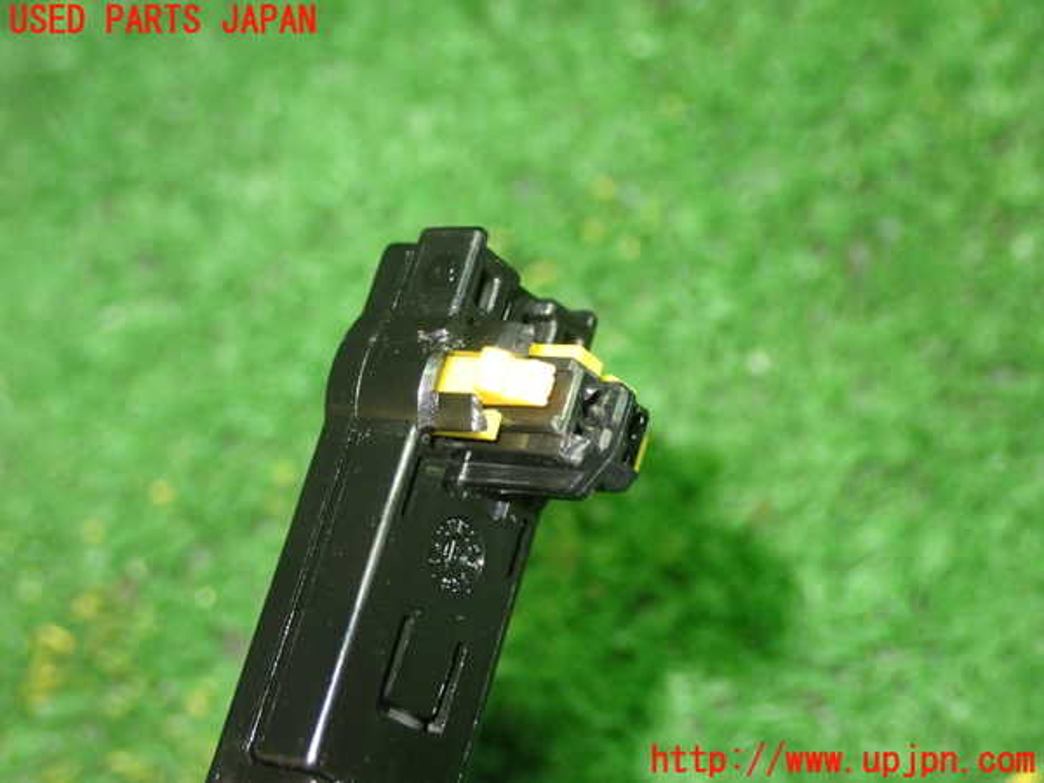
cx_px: 522
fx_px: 2021
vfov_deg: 21.9
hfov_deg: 29.0
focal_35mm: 67
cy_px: 392
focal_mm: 11.88
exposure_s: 1/25
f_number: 3.8
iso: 800
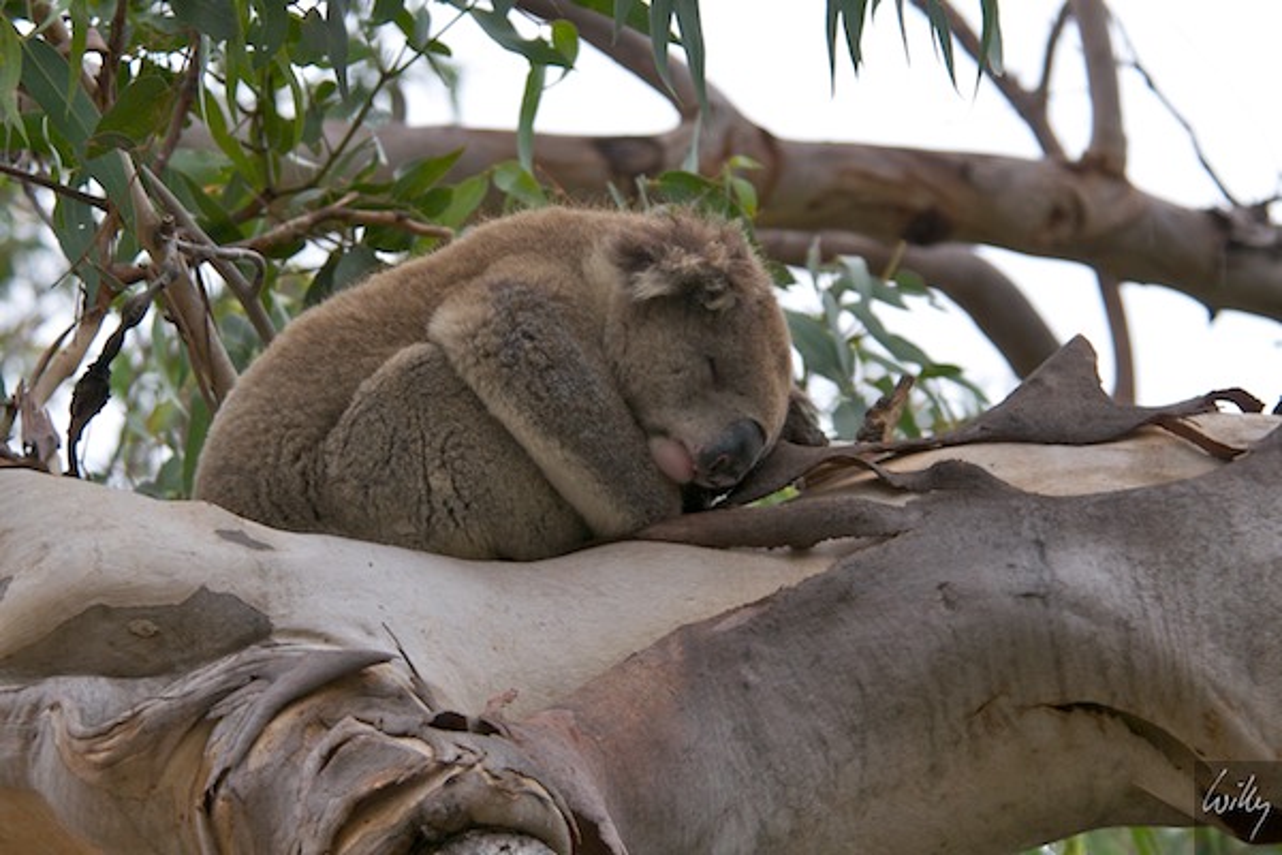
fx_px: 8546
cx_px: 641
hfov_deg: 8.6
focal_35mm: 240
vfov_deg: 5.7
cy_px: 428
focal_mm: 160
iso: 250
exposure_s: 1/125
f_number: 5.6
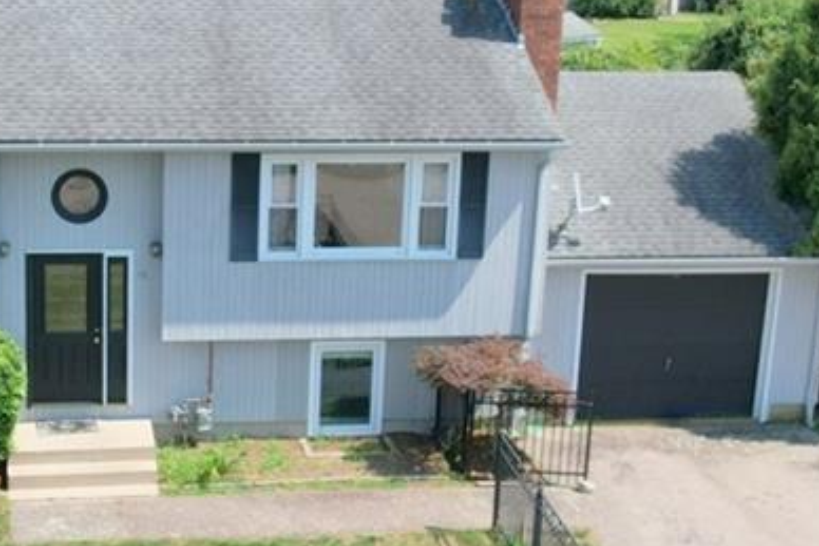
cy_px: 272
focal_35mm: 58
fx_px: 1320
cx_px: 36
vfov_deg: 23.4
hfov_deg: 32.2
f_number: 2.8
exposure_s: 1/2000
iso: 110
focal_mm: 8.38
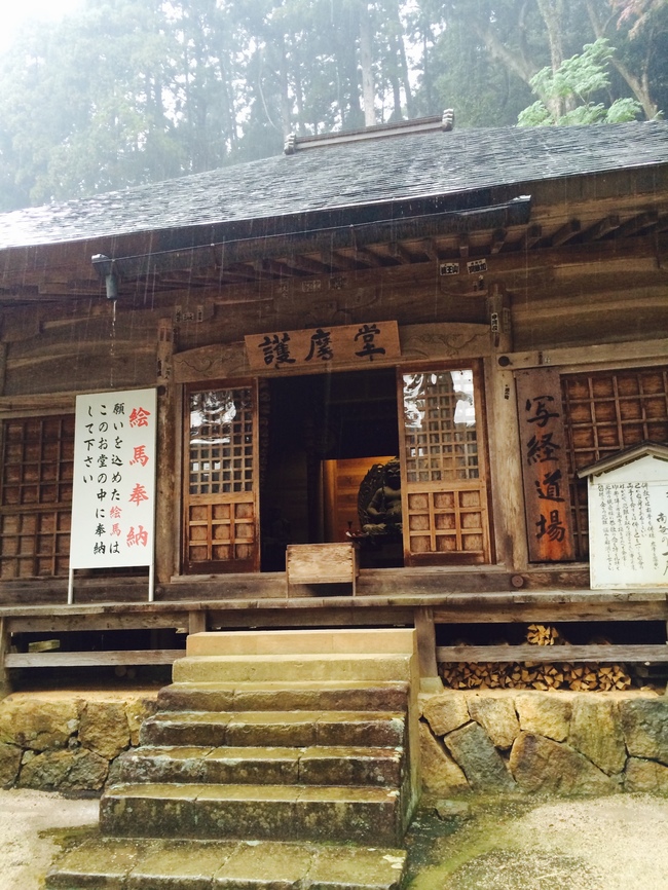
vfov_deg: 60.0
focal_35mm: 30
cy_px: 445
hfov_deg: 46.8
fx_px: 772
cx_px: 334
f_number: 2.2
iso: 100
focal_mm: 4.12
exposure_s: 1/30
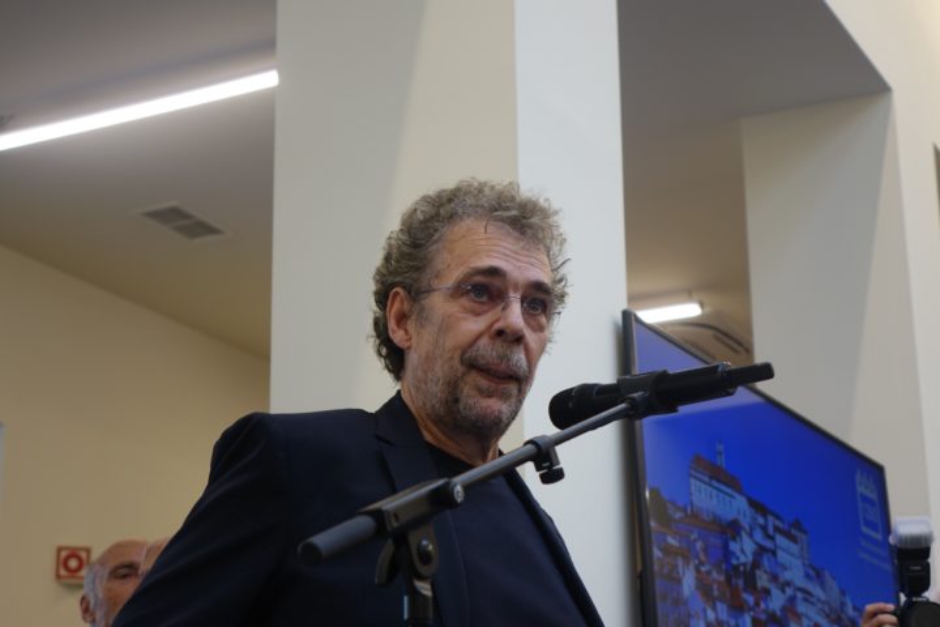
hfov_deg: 27.0
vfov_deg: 18.2
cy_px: 314
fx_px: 1958
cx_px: 470
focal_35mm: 75
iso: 200
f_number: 2.8
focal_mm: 27.57
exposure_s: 1/80
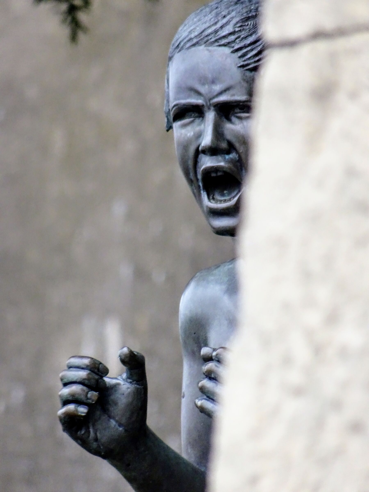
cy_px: 246
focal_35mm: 618
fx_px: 8784
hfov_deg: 2.4
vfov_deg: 3.2
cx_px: 184
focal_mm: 105.56
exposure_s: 1/250
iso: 640
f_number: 6.3
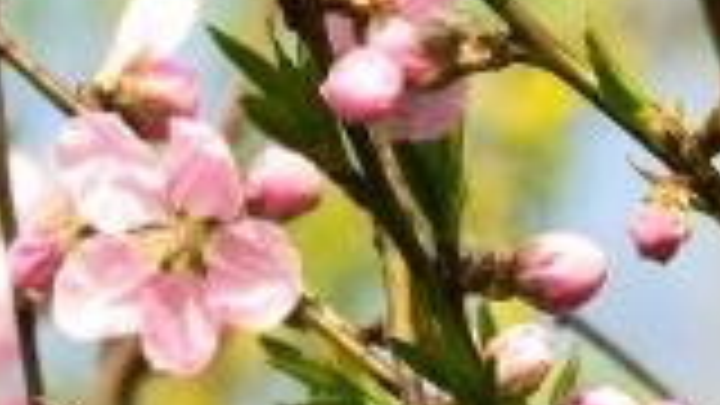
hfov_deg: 1.8
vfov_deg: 1.0
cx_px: -374
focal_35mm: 1176
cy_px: 558
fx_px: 22452
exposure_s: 1/640
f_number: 13
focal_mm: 200
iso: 640
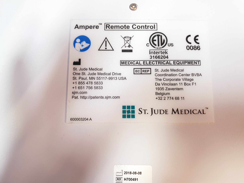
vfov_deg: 53.1
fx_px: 183
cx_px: 122
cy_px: 92
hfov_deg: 67.3
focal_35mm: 26
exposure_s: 1/50
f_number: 2.4
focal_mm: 4.3
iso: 200
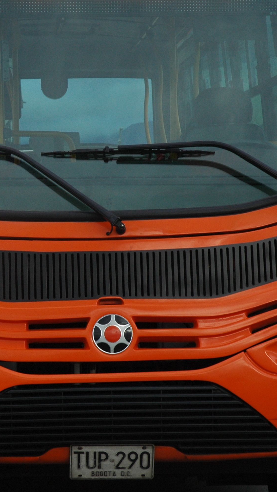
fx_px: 1854
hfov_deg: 8.5
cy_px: 246
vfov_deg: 15.1
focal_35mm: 142
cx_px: 81
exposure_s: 1/100
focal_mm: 60
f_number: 9
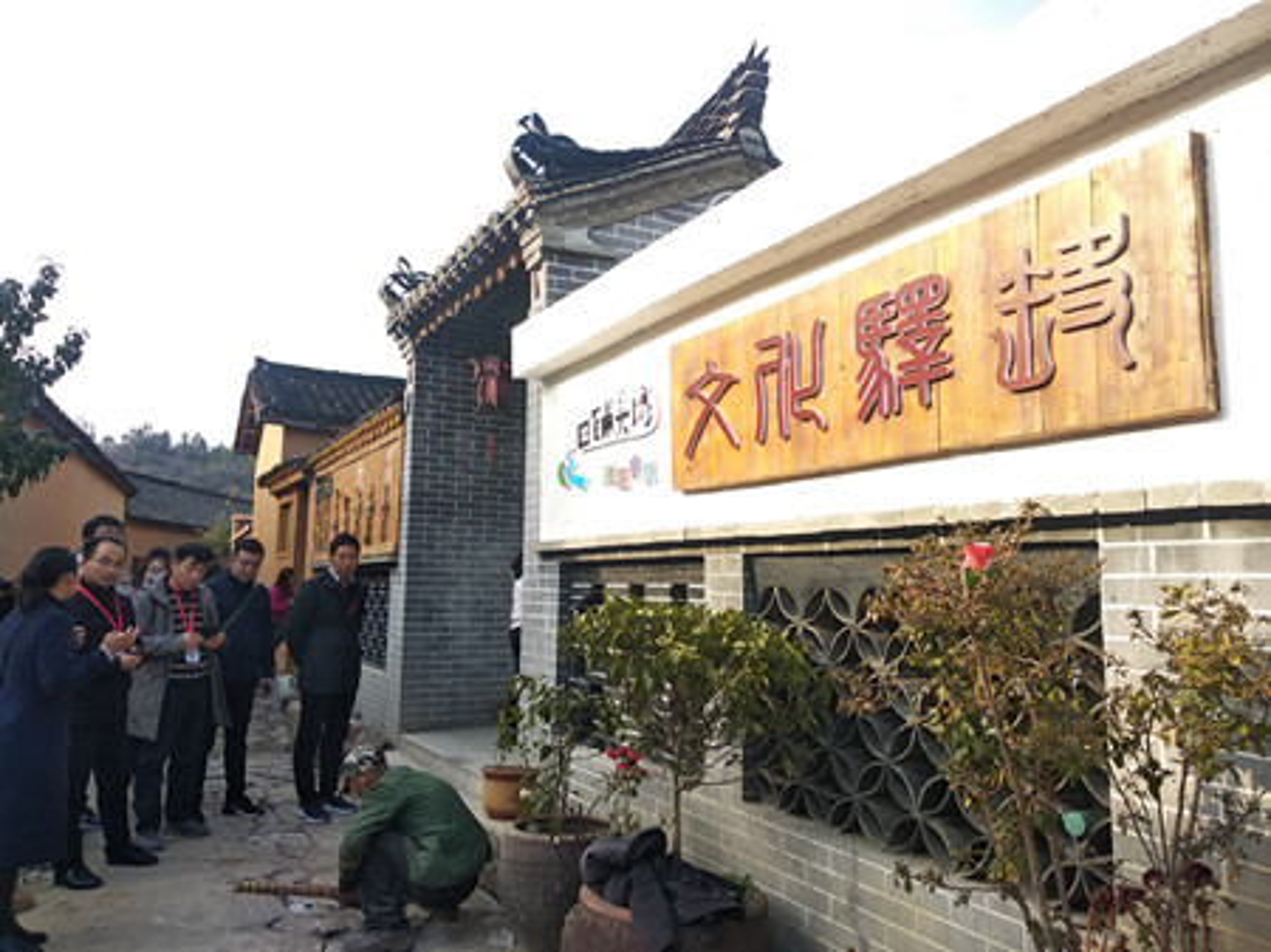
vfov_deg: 53.0
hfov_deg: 67.3
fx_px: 954
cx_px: 636
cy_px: 476
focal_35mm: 26
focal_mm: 3.81
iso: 100
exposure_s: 1/219
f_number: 2.2
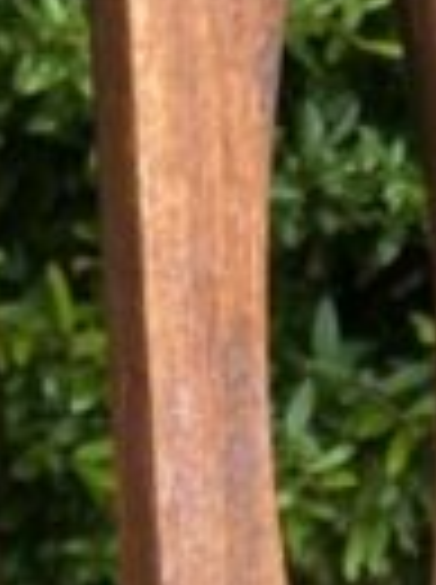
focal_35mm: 205
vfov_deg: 8.7
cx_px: -270
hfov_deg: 7.1
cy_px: 1458
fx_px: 3454
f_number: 1.5
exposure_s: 1/121
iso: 40
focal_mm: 5.7
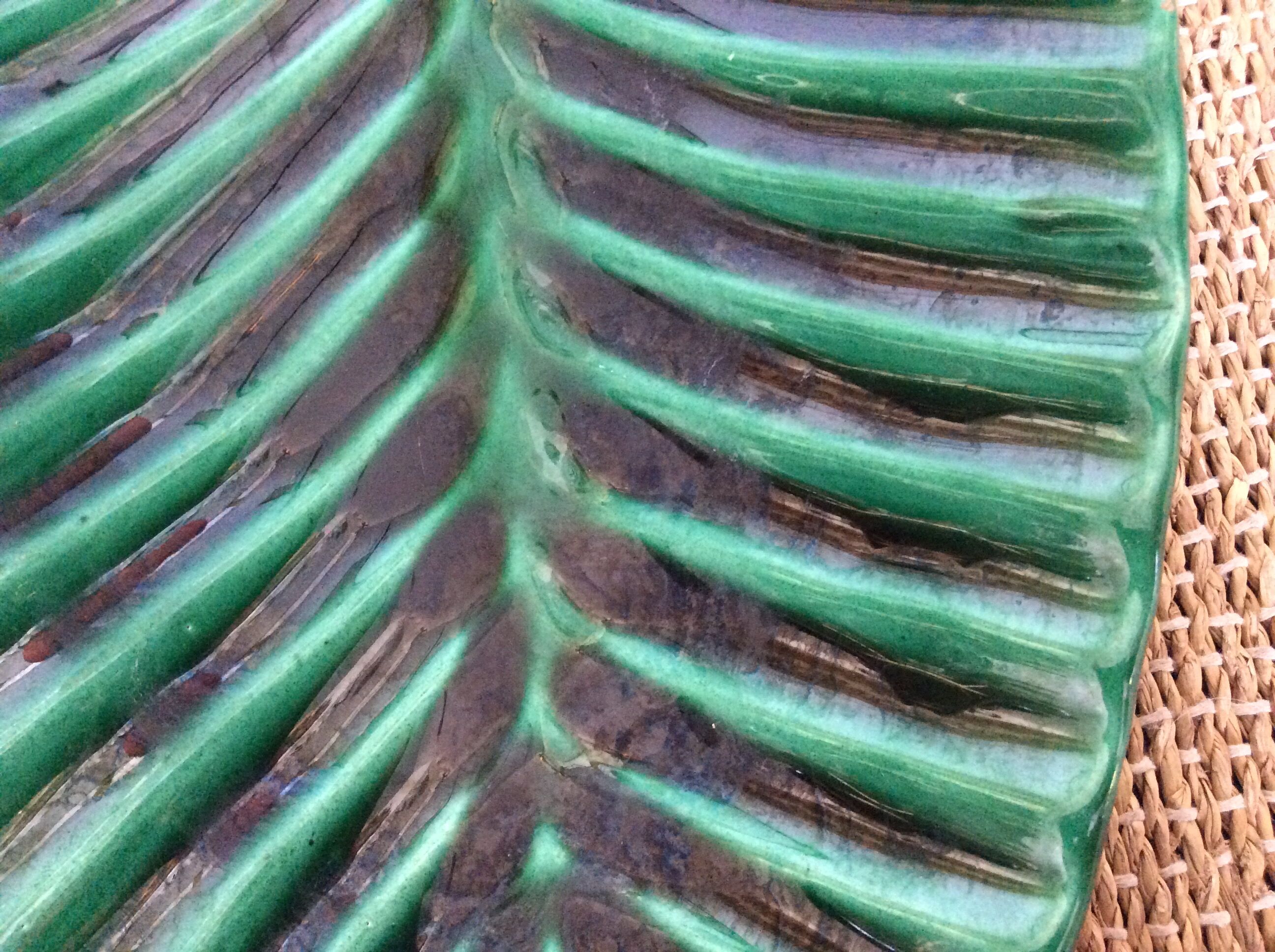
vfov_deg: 44.1
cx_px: 638
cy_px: 476
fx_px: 1177
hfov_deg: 56.9
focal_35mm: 32
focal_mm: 3.3
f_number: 2.4
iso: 400
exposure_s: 1/17
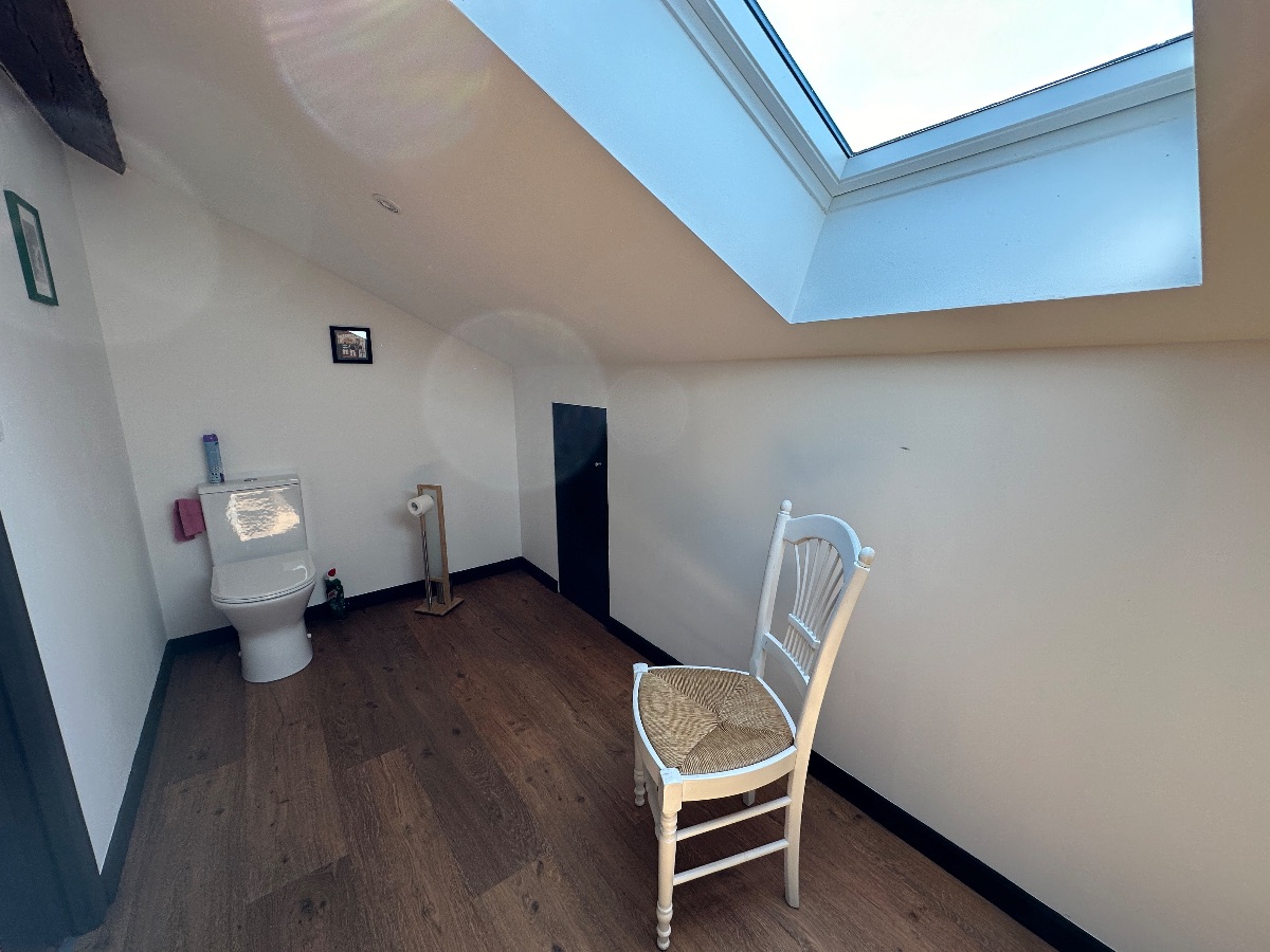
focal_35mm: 14
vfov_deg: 85.7
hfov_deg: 102.1
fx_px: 514
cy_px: 476
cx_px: 635
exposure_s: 1/99
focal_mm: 2.22
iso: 50
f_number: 2.2
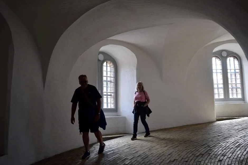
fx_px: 262
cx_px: 130
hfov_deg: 50.7
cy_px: 79
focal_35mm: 38
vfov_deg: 35.1
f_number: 5
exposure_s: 1/100
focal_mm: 22
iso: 400
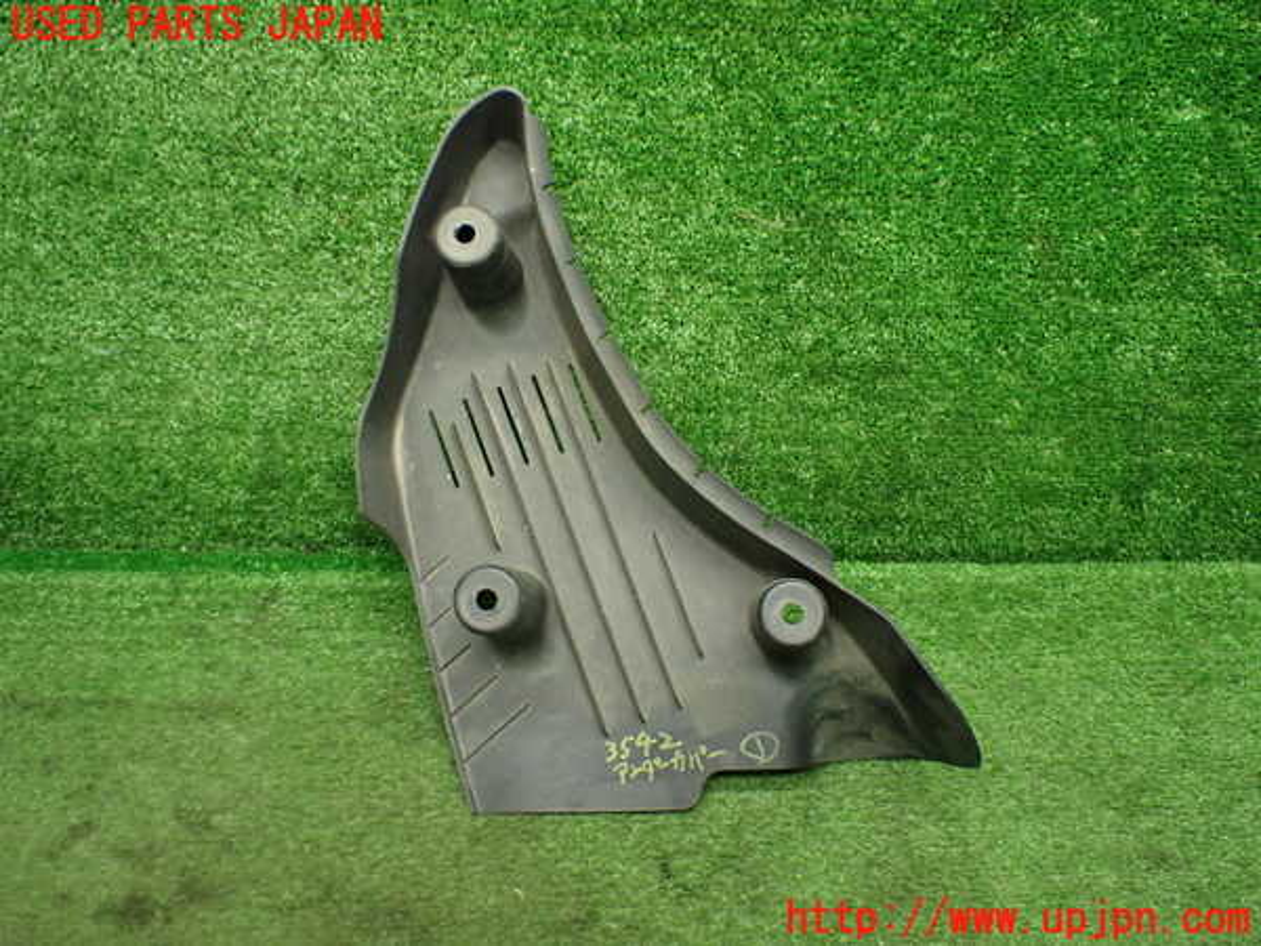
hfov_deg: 60.0
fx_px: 1093
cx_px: 630
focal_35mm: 30
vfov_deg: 46.8
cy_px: 473
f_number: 2.3
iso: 800
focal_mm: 5.4
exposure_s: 1/125
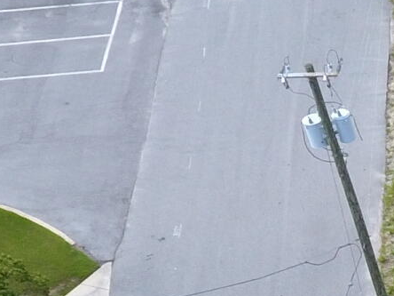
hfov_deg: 12.6
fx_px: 1537
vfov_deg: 10.4
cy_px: 511
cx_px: 815
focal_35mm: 135
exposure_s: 1/599
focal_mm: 3.61
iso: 100
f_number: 2.8
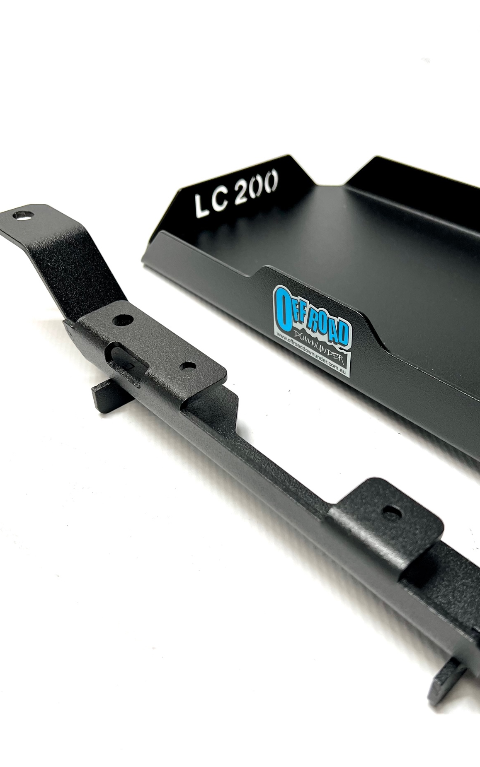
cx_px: 289
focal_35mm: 30
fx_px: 628
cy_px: 396
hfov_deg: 41.6
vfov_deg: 62.9
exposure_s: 1/100
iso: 80
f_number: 1.5
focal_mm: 5.7
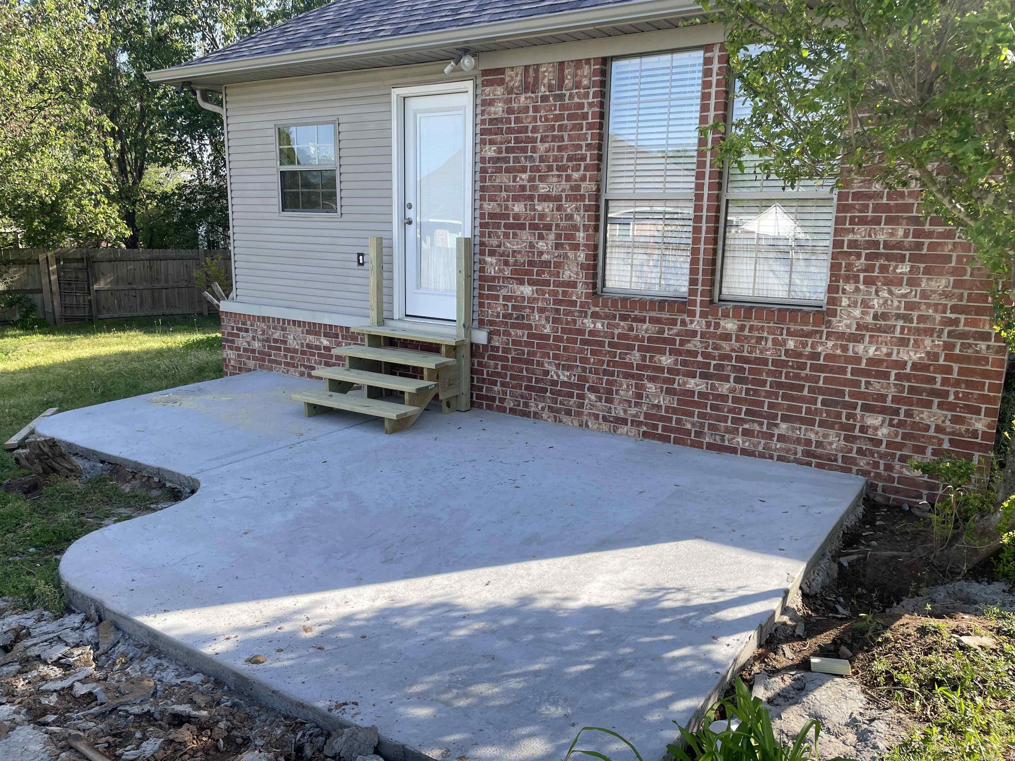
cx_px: 508
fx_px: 762
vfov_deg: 53.1
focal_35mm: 26
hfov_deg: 67.3
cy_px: 380
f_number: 1.6
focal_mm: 4.2
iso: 32
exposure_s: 1/842
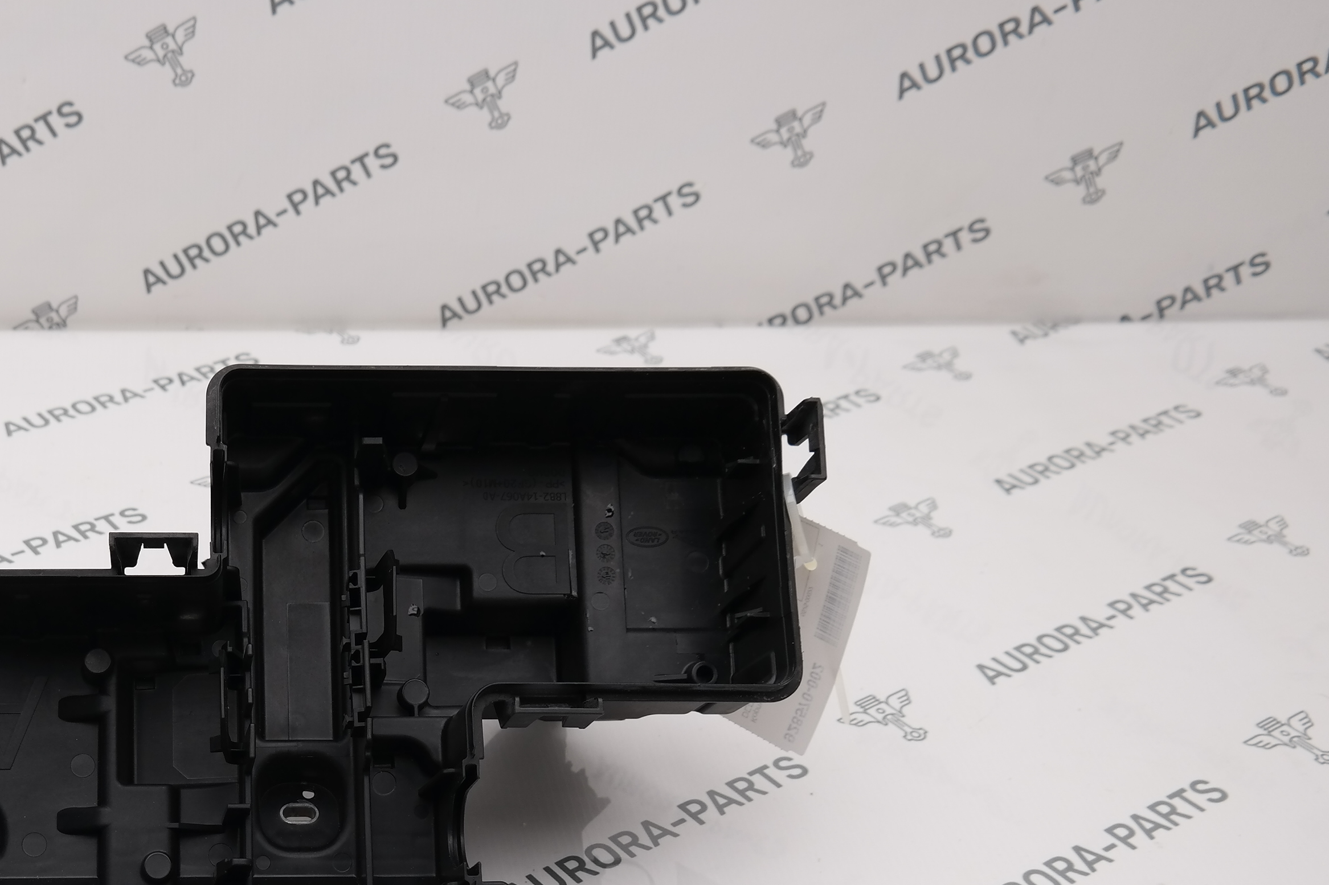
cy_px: 684
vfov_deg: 26.6
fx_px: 1846
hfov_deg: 38.2
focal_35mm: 50
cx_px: 273
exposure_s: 1/100
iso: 100
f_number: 4
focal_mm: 20
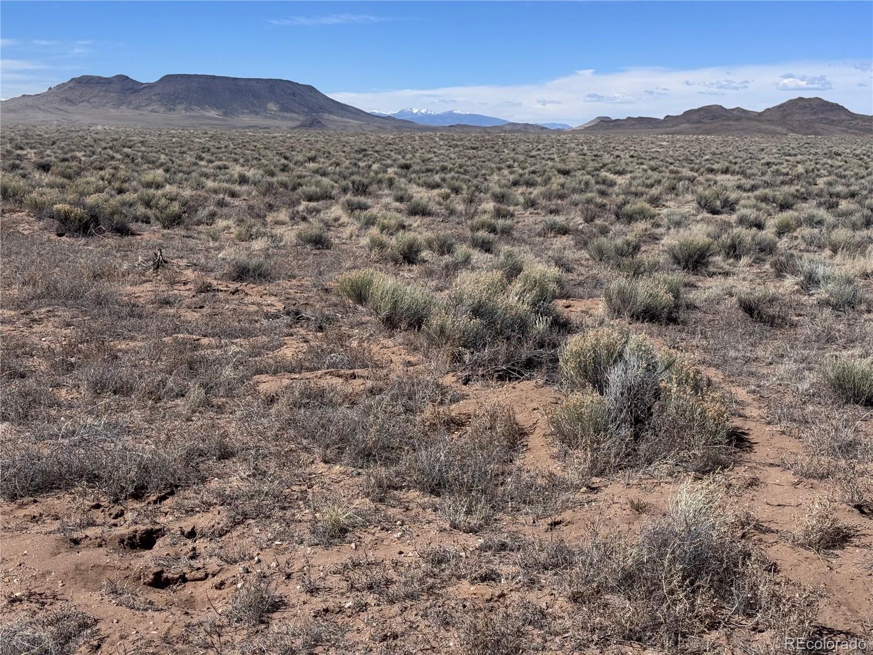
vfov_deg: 30.3
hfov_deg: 39.7
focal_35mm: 48
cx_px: 436
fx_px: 1211
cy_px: 328
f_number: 1.78
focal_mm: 6.76
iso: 64
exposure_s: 1/6410
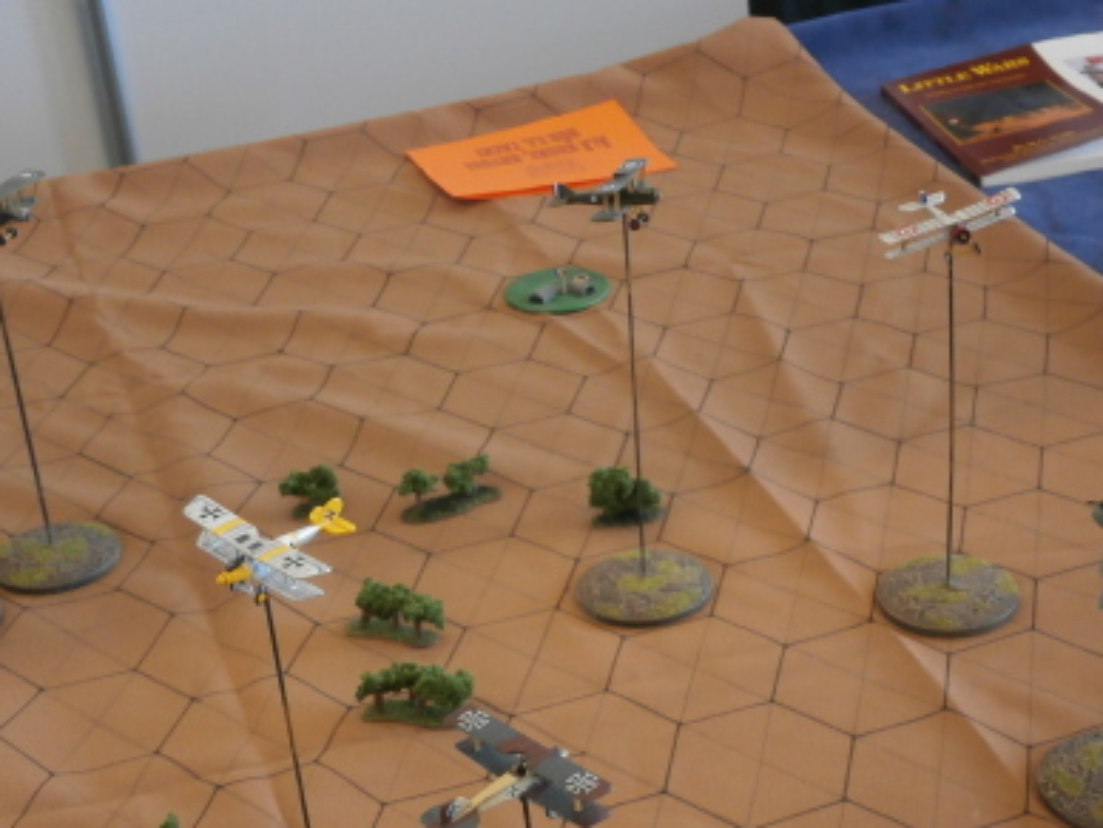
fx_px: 2071
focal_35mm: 65
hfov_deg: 29.8
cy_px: 555
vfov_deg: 22.5
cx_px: 648
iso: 200
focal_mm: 8.3
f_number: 3.4
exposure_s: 1/20
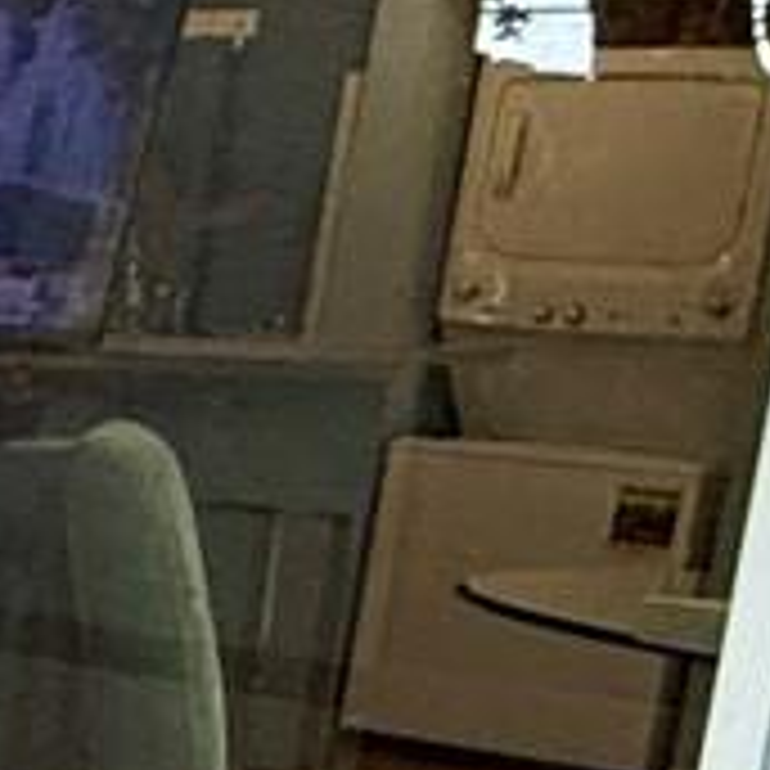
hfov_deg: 9.8
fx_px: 2919
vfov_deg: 15.0
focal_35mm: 116
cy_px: 585
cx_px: -1770
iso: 250
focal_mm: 2.22
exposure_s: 1/60
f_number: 2.2
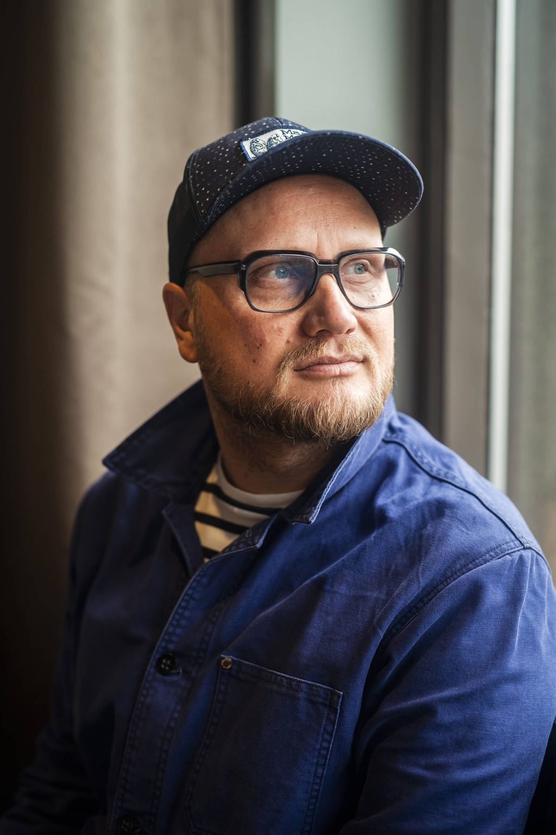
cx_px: 278
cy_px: 418
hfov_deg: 27.0
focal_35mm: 50
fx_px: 1158
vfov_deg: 39.6
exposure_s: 1/80
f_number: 2.5
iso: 400
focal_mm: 50
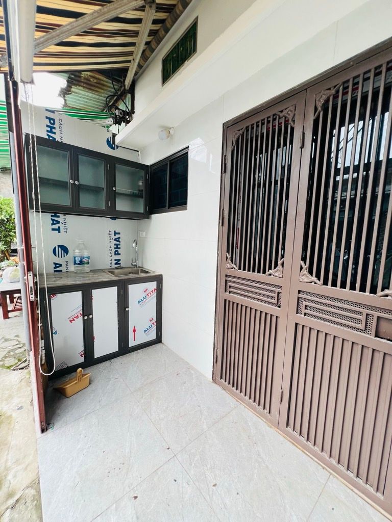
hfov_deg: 89.9
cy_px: 261
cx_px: 196
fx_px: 196
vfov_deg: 106.2
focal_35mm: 13
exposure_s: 1/99
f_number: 1.8
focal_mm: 1.57
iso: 32
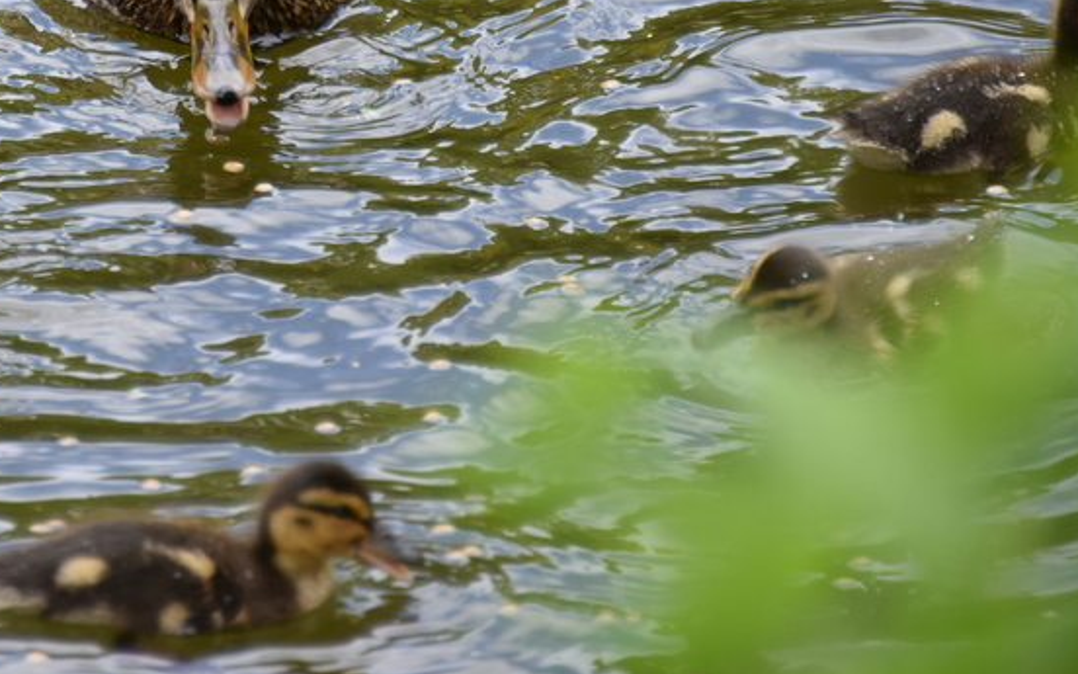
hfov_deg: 3.0
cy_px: -141
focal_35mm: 709
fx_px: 20830
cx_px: 64
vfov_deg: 1.9
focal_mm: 300
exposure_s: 1/640
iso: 640
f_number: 5.6
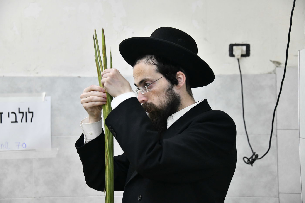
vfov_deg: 17.5
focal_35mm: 78
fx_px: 661
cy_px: 102
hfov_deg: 26.0
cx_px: 152
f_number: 5
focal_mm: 78
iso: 2500
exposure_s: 1/100
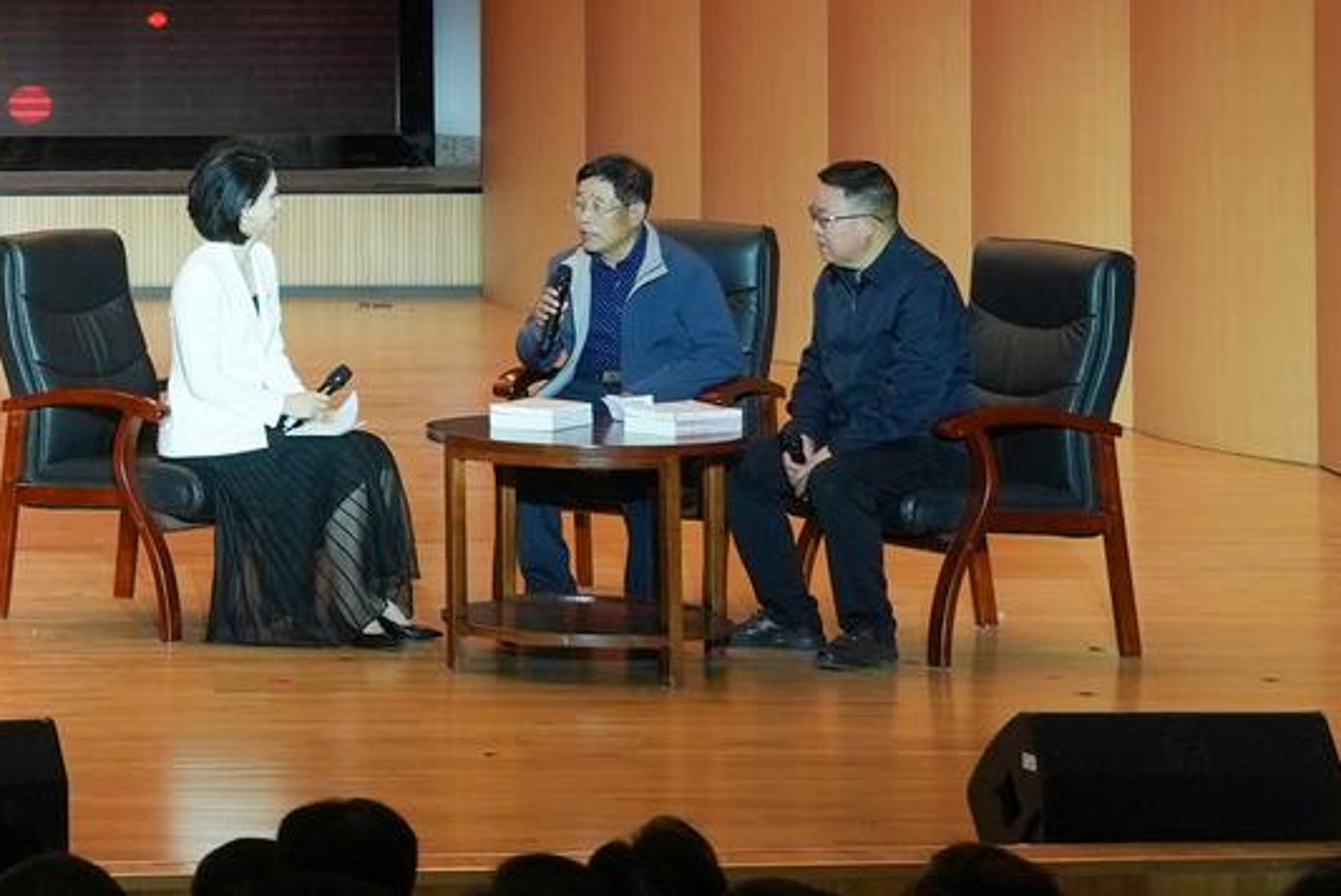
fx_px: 5367
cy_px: -29
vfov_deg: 9.5
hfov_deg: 13.5
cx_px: -591
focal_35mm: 144
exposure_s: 1/250
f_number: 8
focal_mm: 48
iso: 1250
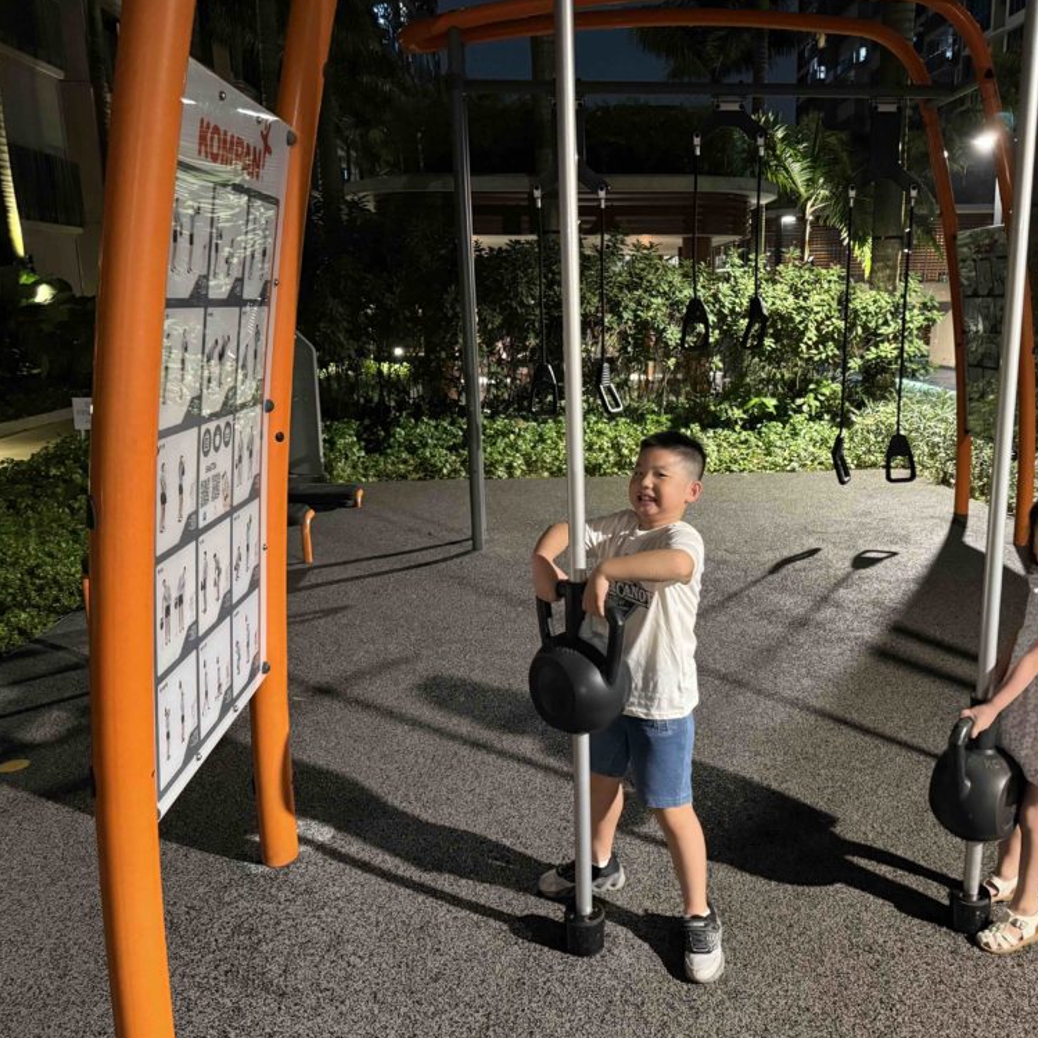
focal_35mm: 29
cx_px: 636
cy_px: 524
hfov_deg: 55.1
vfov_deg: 55.6
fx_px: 984
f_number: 1.78
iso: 800
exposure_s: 1/33
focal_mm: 6.76
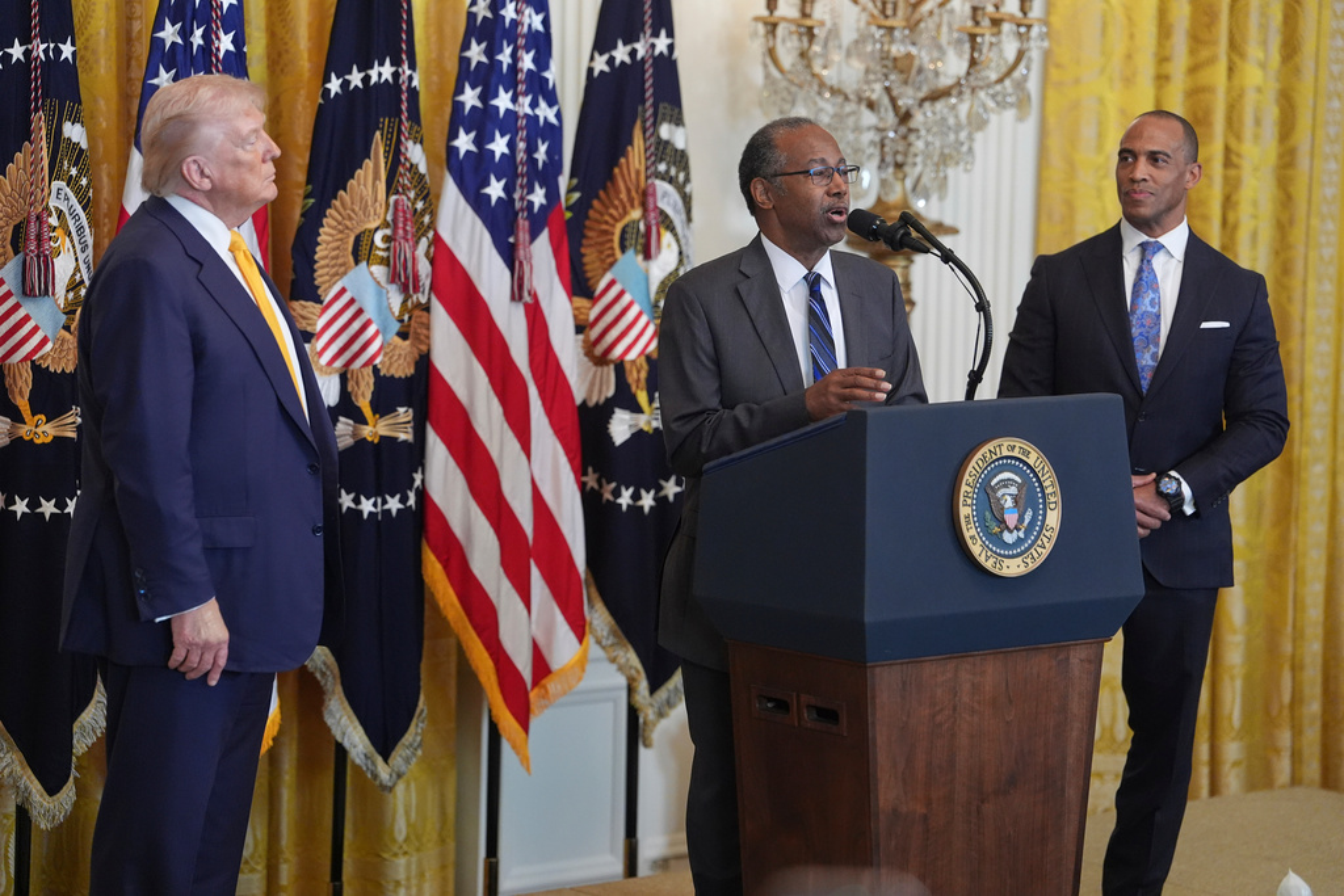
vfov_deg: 12.6
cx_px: 672
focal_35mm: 109
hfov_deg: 18.8
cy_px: 448
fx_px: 4070
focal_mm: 109
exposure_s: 1/250
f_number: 2.5
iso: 3200
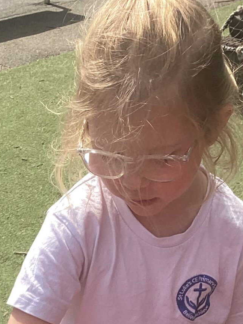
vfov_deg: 19.5
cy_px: 432
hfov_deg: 15.9
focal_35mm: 92
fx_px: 861
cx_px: 43
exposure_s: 1/926
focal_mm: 3.3
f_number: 2.4
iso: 25
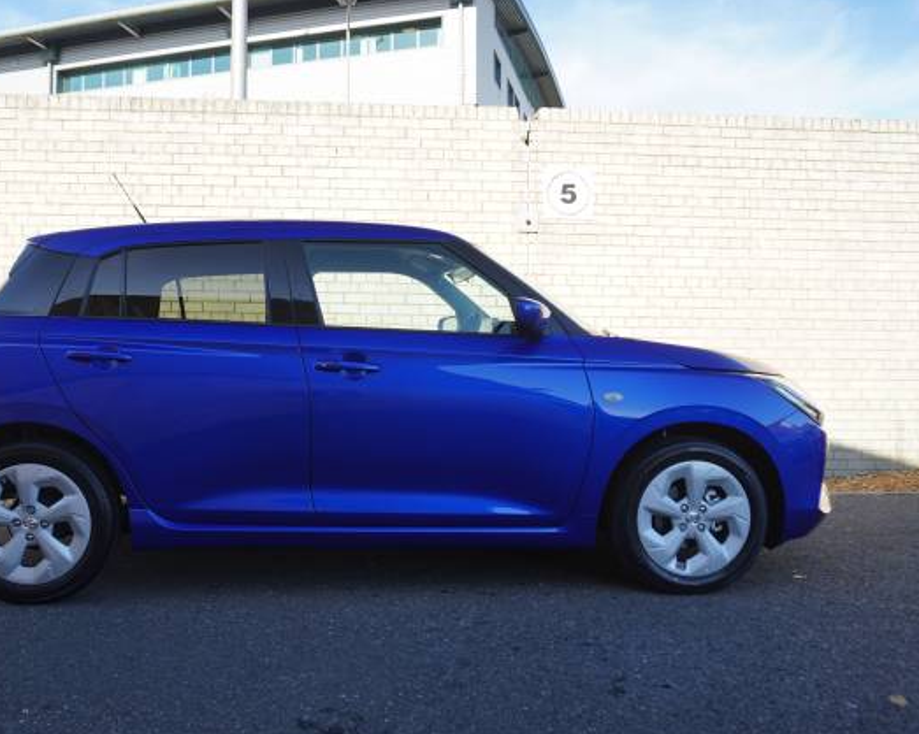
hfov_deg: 56.8
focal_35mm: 31
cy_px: 367
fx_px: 843
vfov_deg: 47.1
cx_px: 371
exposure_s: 1/100
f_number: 5
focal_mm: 18
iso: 100
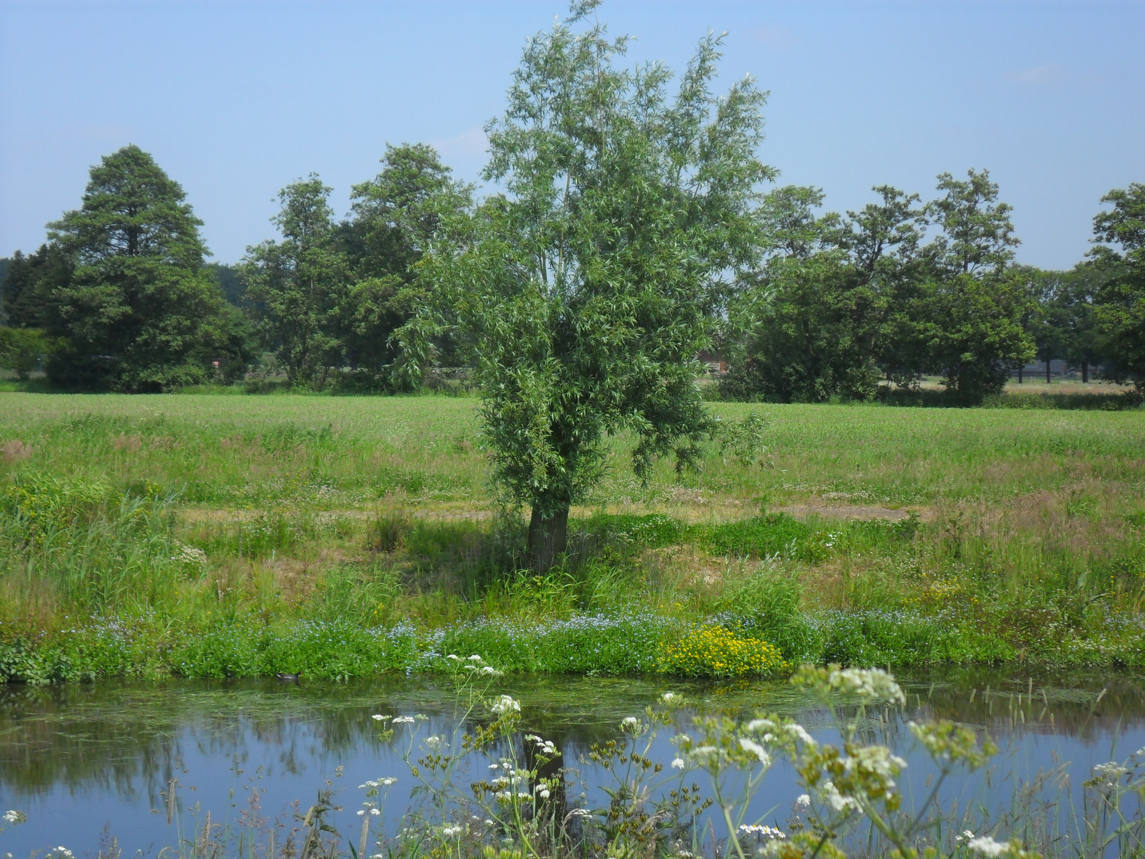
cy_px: 430
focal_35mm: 74
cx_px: 572
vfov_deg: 19.9
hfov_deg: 26.3
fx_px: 2448
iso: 100
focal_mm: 13.2
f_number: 3.9
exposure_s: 1/750
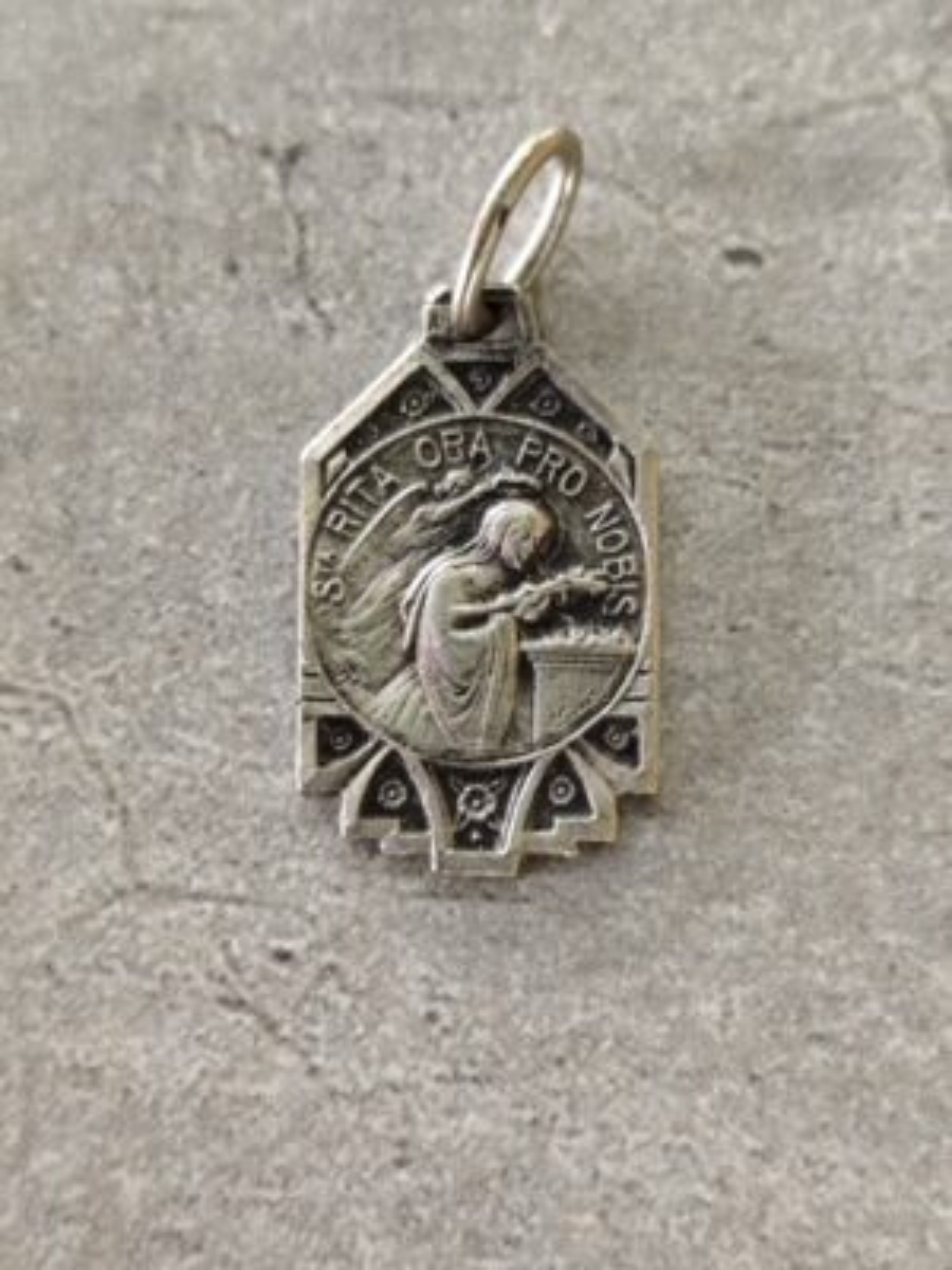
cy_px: 635
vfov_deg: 21.1
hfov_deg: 15.9
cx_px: 476
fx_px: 3410
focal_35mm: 93
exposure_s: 1/25
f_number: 1.65
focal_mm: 6.19
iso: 1000
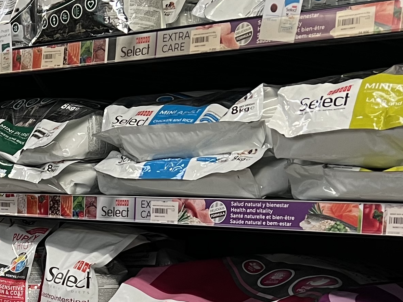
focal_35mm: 89
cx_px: -34
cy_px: 338
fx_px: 1036
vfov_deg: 16.1
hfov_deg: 21.0
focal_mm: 5.7
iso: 100
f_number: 1.5
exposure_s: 1/50
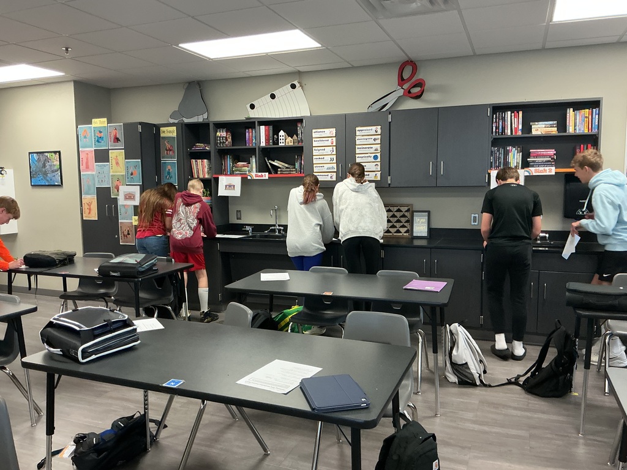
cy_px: 235
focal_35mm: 29
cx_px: 314
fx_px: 525
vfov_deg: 48.2
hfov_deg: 61.7
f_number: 1.8
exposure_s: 1/60
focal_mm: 3
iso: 160
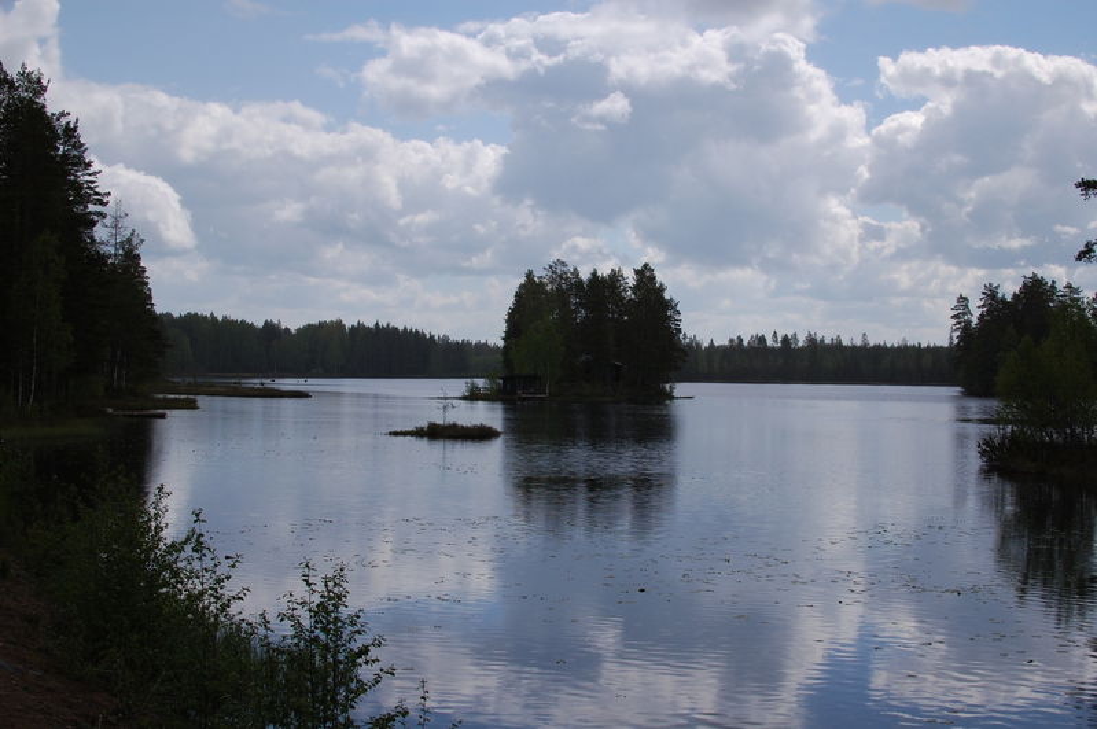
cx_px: 548
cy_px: 364
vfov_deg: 25.7
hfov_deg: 37.9
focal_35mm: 52
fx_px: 1598
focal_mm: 35
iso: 200
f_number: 10
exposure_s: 1/320
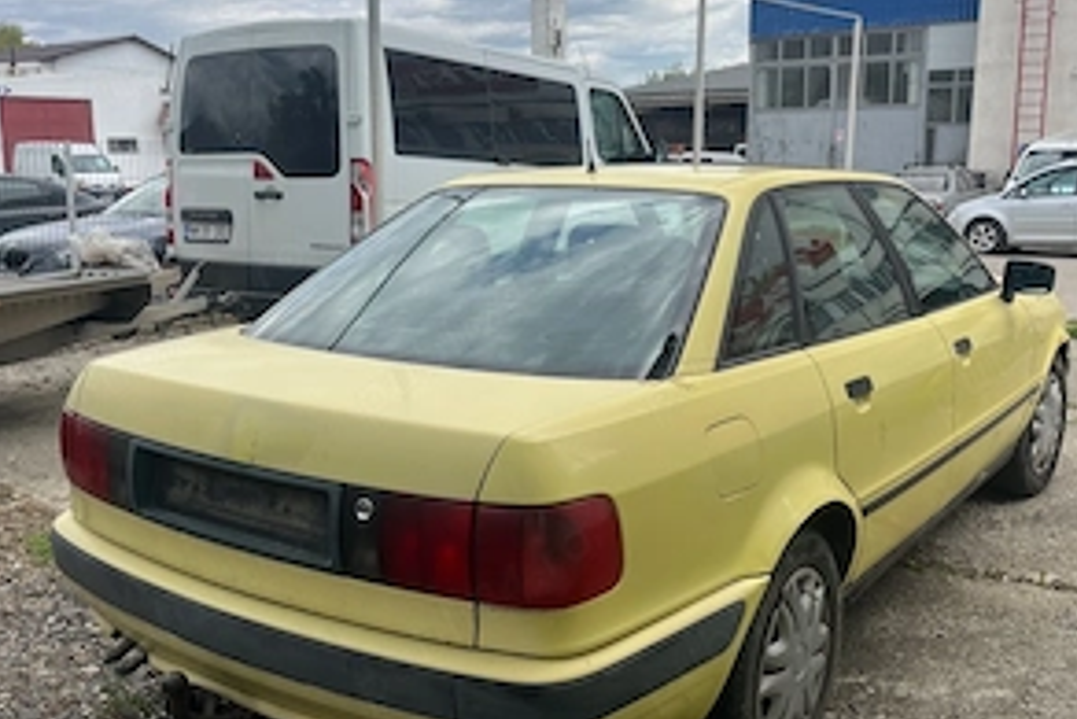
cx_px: 546
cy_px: 372
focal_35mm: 37
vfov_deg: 36.0
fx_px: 1107
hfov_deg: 51.9
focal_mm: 5.1
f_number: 1.6
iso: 50
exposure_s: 1/1957
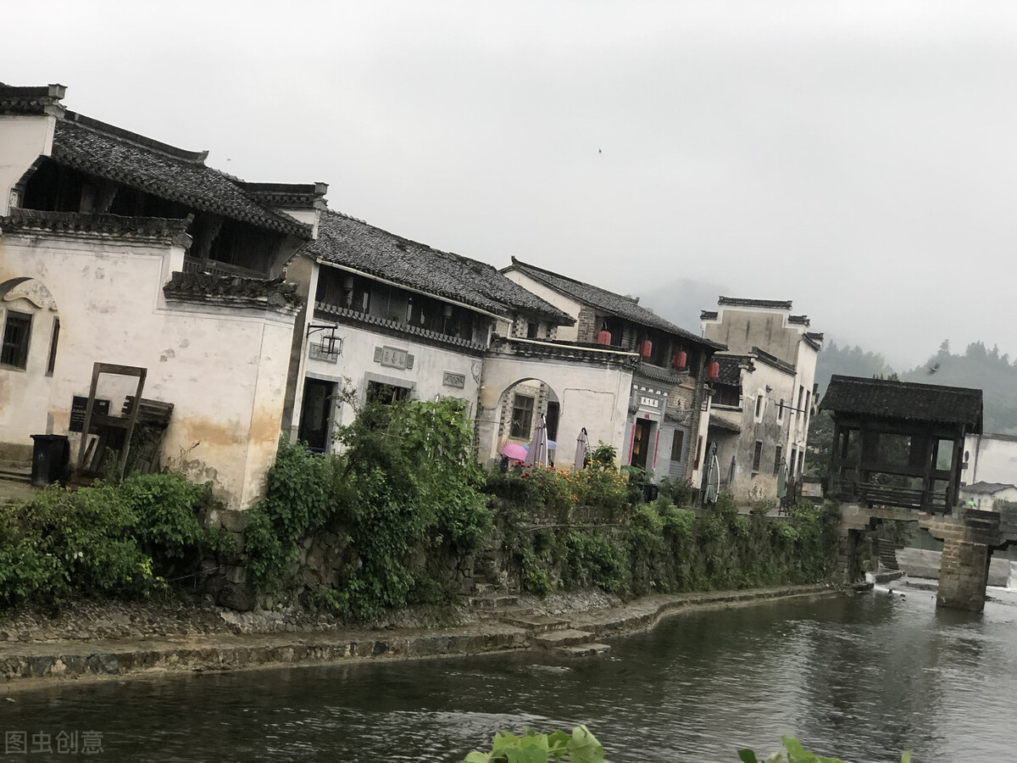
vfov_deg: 25.7
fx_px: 1675
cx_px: 508
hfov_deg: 33.8
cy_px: 382
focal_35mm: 57
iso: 50
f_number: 2.8
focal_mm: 6.6
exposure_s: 1/30
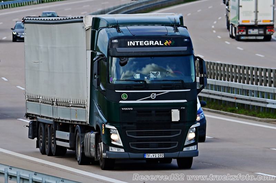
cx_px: 138
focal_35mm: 450
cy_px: 92
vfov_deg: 3.0
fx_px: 3443
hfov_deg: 4.6
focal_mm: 300
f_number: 9
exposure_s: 1/400
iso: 200
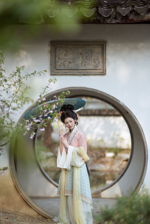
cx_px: 75
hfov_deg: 16.1
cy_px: 112
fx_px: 531
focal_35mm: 85
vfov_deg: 23.9
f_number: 1.4
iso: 125
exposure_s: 1/1250
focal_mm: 85
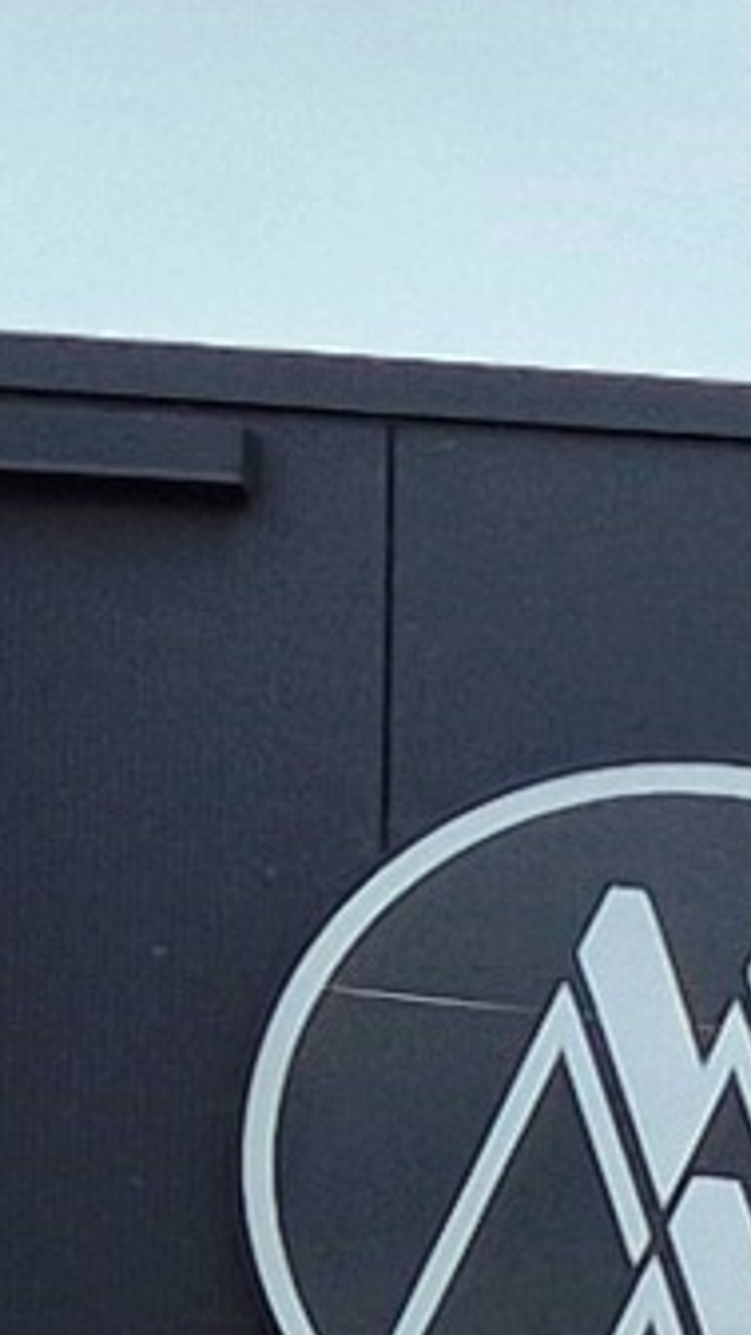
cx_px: 4109
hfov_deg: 4.6
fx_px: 7611
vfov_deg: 9.6
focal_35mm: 215
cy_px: 2205
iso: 25
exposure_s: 1/350
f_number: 1.8
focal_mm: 5.4
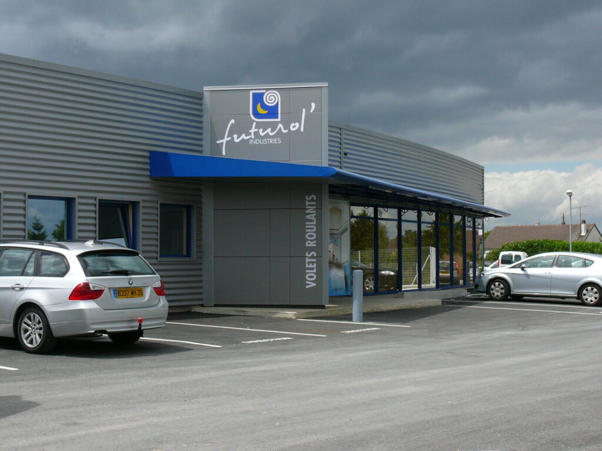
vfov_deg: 24.8
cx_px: 301
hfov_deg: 32.7
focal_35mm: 59
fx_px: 1026
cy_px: 226
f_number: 5.6
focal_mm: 8.7
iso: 80
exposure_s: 1/500
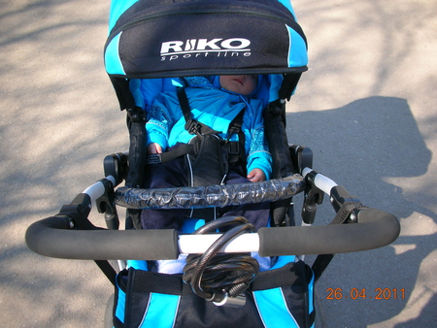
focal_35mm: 35
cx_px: 218
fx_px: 442
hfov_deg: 52.6
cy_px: 164
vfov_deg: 40.7
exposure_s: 1/186
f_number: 3
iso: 50
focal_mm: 5.8
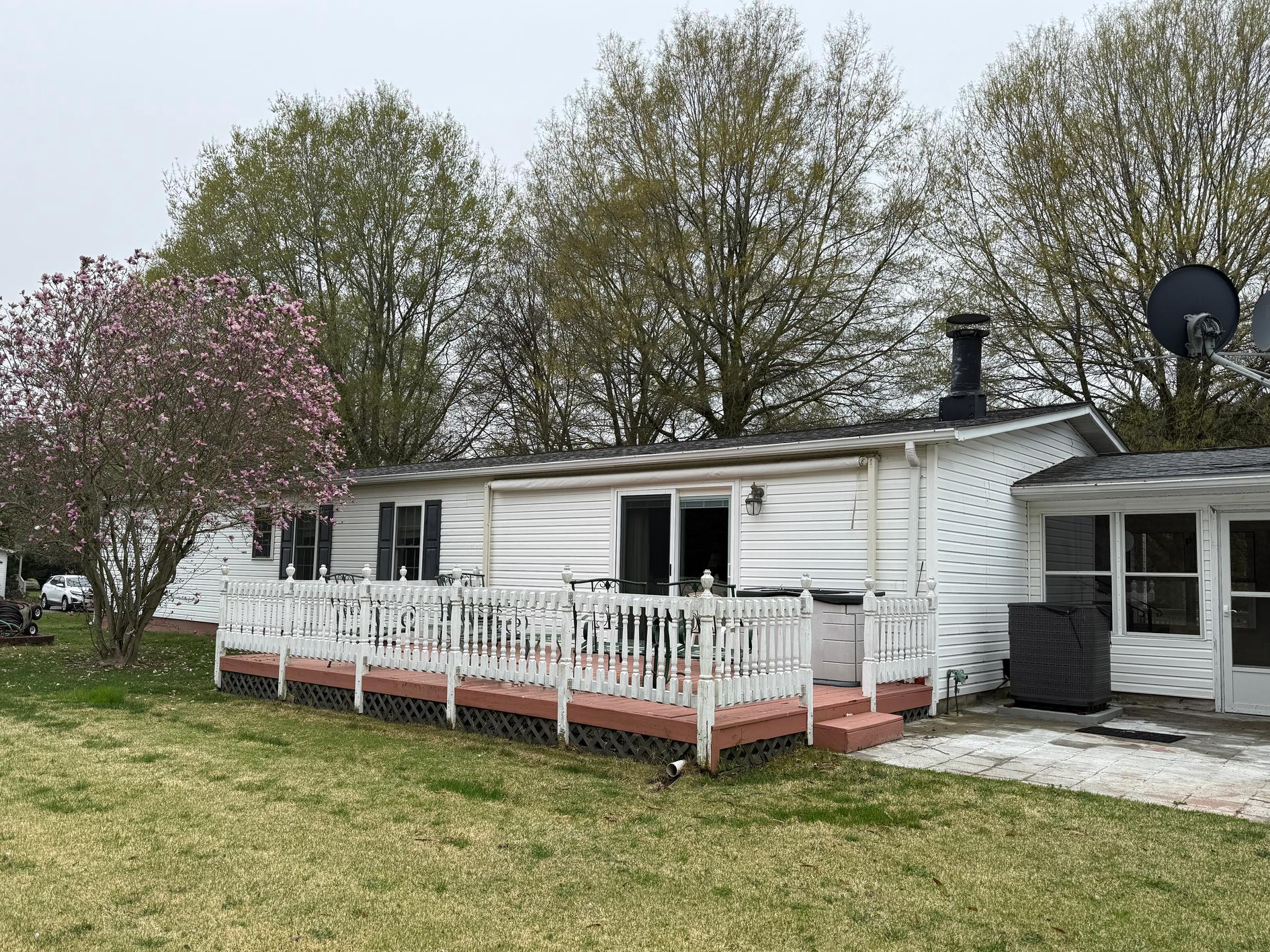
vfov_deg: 53.0
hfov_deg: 67.3
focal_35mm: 26
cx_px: 617
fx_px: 954
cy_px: 503
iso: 80
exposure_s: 1/1689
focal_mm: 6.76
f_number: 1.78
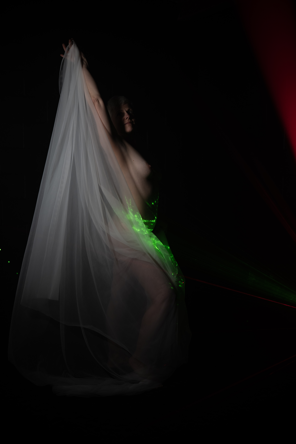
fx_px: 444
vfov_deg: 53.1
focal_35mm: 36
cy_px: 222
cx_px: 144
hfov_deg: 36.9
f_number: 2
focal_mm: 35
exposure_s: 1/160
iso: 400
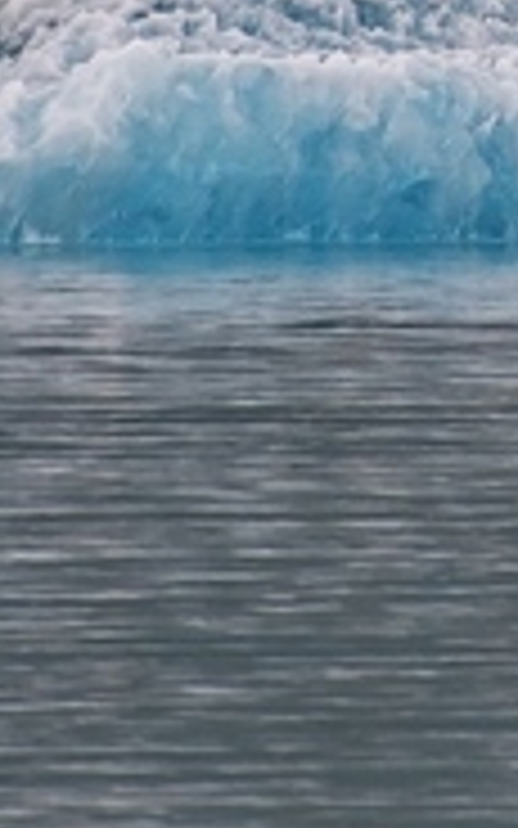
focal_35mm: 2127
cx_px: 685
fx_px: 48044
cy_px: -126
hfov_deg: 0.6
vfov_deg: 1.0
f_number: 5.6
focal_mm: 300
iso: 360
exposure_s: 1/640
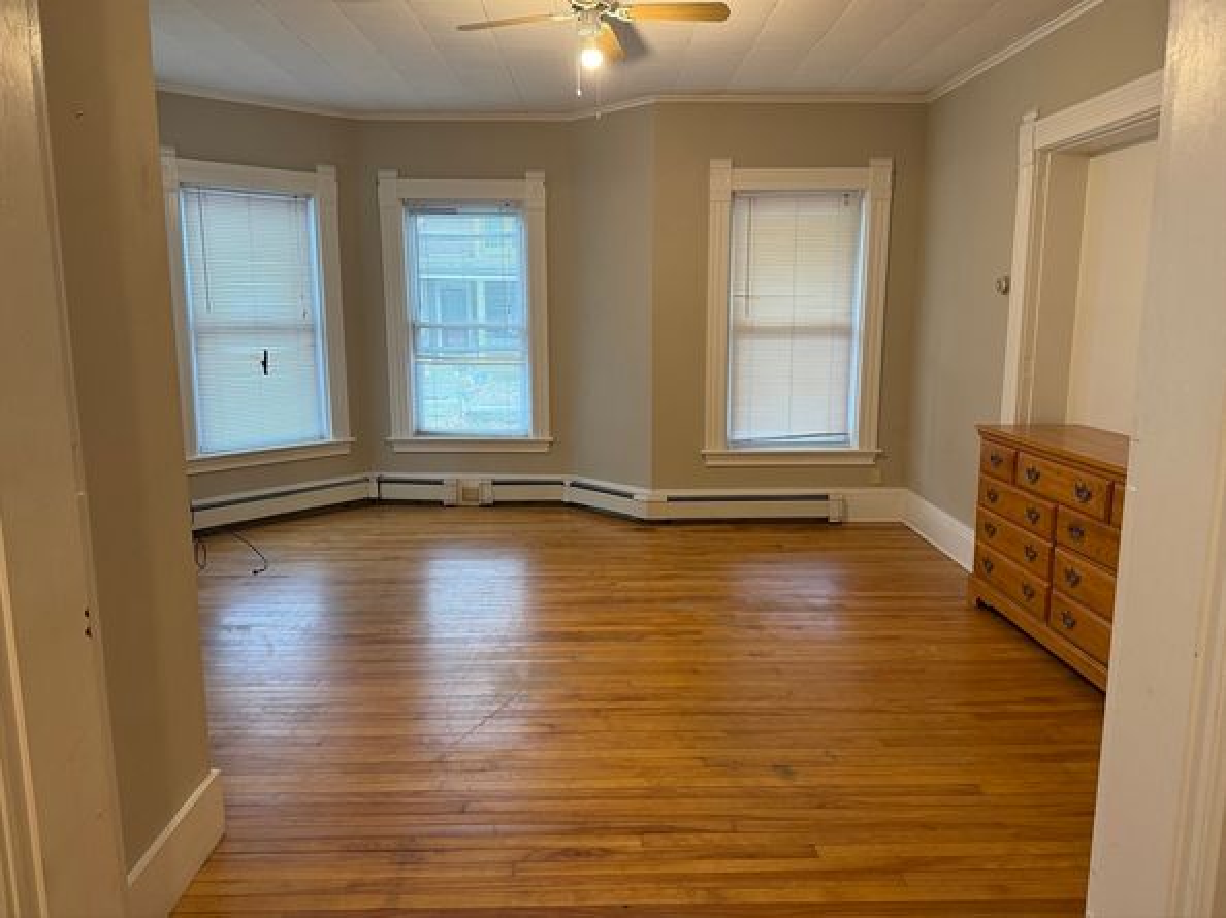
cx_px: 613
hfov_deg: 71.6
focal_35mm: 24
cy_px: 459
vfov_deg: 56.8
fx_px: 850
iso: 200
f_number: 1.78
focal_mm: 6.76
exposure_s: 1/120
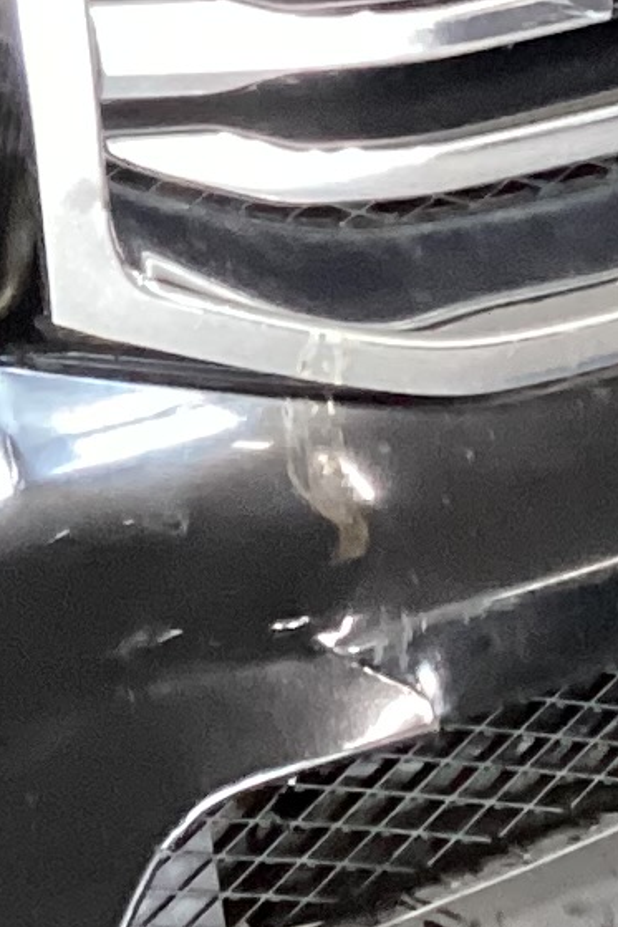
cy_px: -281
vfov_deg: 10.7
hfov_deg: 6.9
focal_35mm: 188
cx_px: -911
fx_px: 4844
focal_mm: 3.3
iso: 320
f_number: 2.4
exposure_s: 1/50
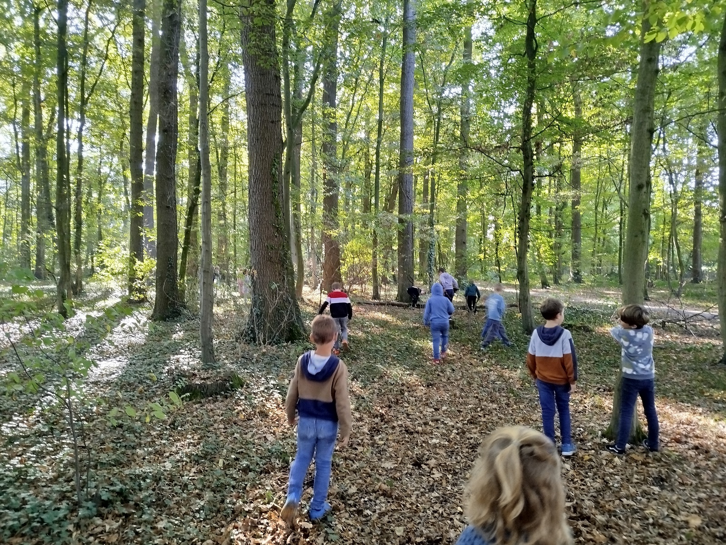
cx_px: 363
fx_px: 503
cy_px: 272
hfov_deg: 71.6
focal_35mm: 24
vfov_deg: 56.8
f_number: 1.7
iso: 160
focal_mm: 5.31
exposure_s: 1/33
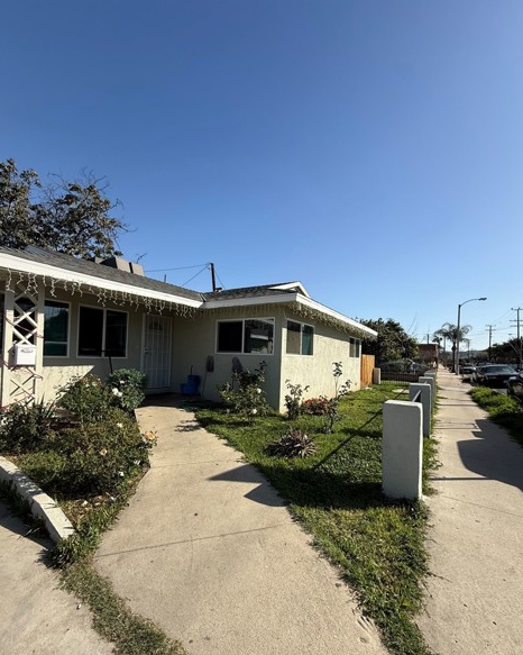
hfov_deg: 84.0
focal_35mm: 15
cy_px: 353
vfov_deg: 96.6
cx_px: 264
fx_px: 290
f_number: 2.2
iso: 50
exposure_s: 1/2024
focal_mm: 2.22
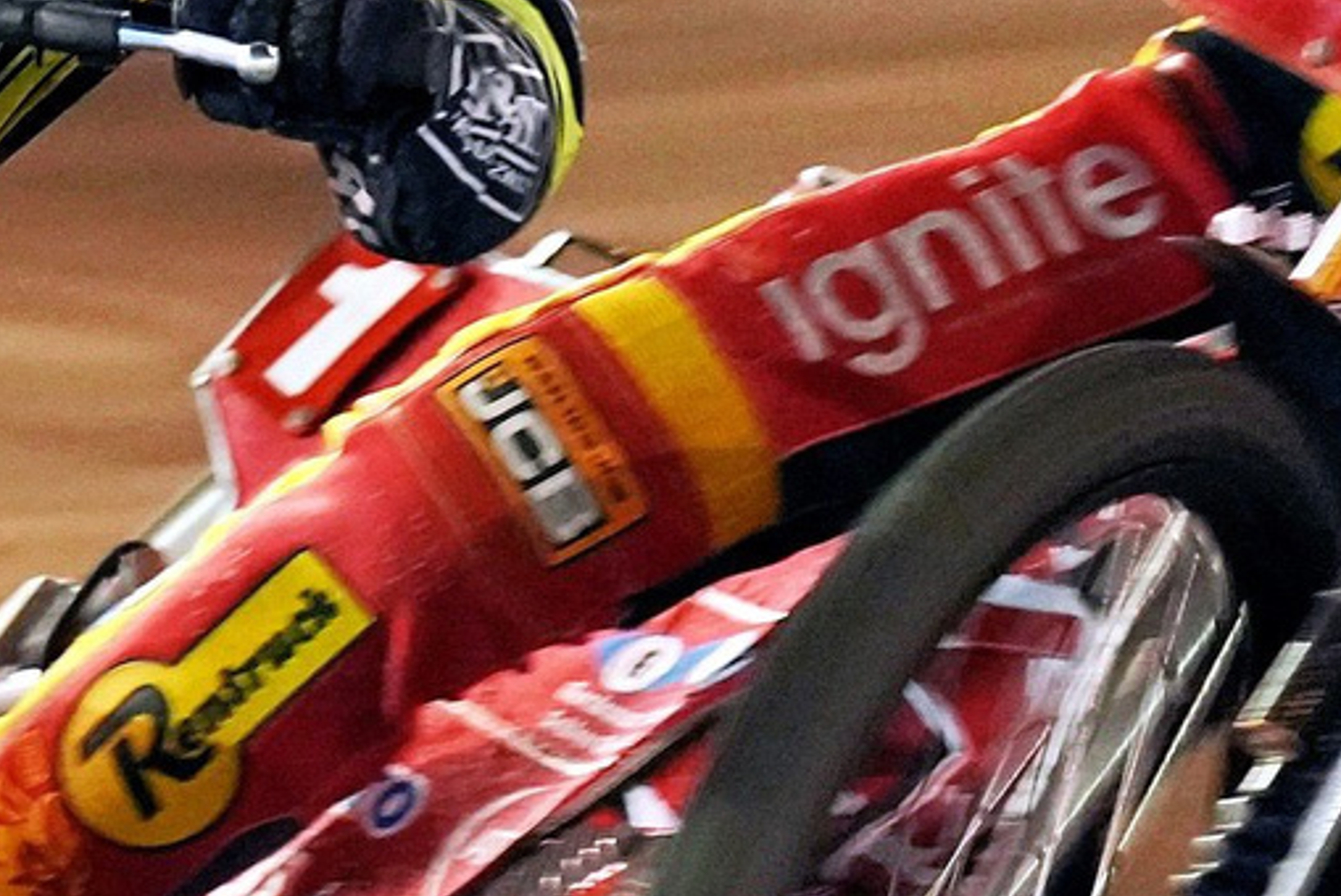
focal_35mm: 585
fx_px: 21803
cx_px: -66
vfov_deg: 2.4
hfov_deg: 3.5
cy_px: 141
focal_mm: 149
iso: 3200
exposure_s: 1/125
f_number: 2.8
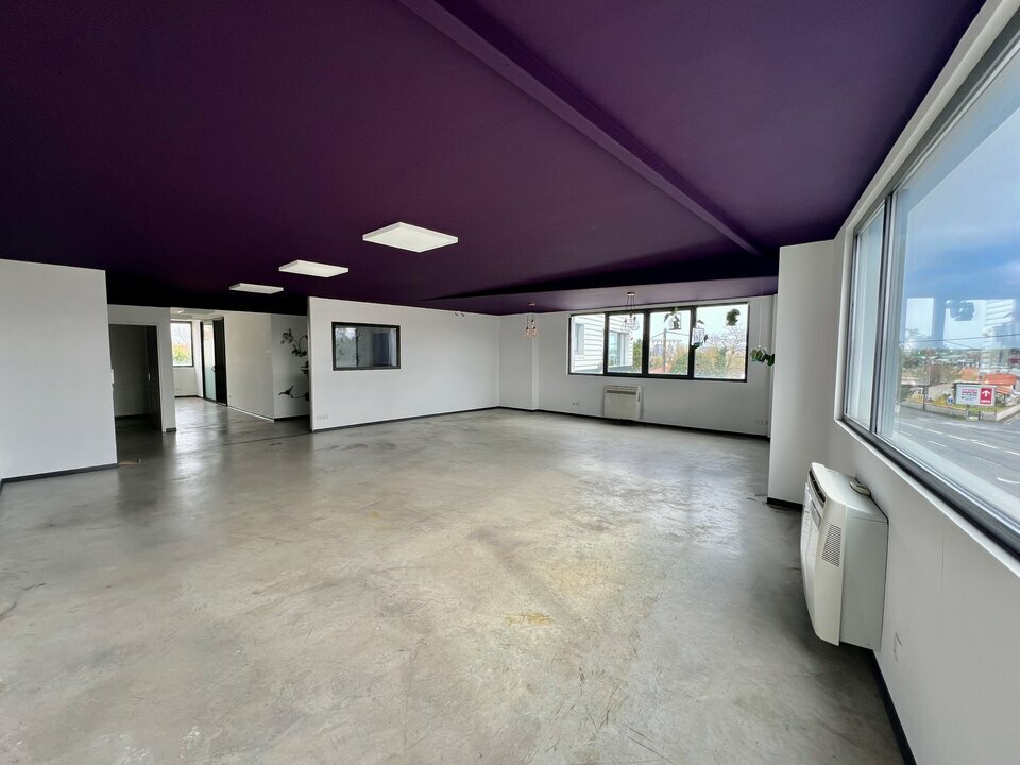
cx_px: 510
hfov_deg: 106.2
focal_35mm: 13
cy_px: 382
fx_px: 383
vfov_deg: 89.9
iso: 32
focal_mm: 1.57
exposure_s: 1/105
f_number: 1.8
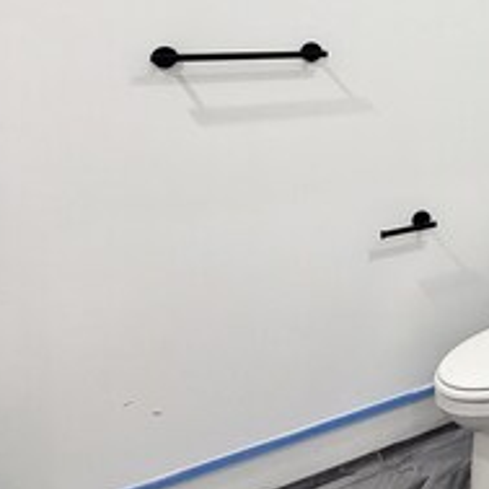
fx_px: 671
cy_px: 39
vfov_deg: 37.2
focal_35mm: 42
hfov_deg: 29.4
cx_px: 683
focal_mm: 2.22
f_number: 2.2
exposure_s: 1/120
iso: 200
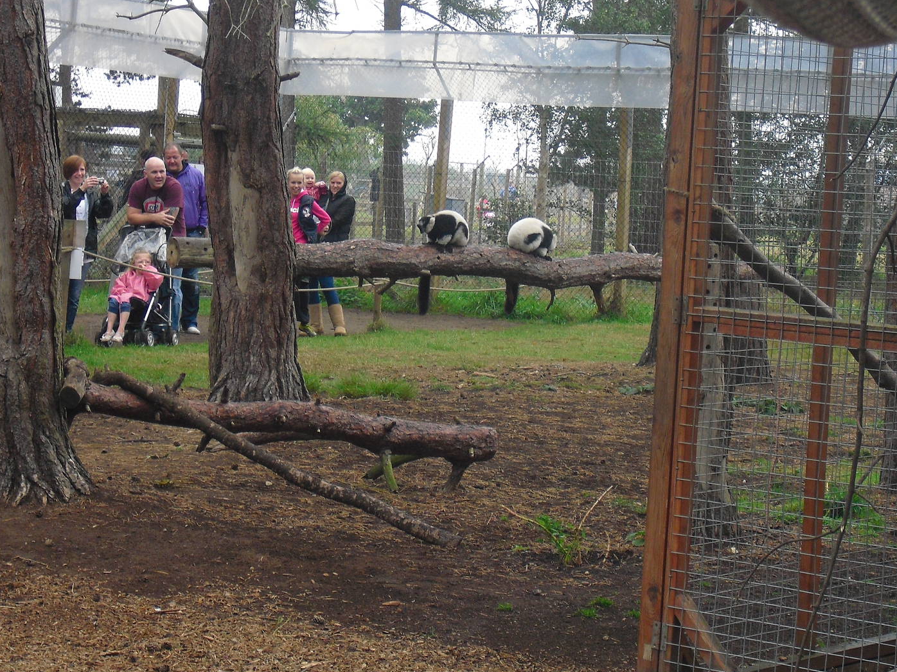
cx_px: 478
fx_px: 2643
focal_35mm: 102
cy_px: 338
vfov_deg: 14.5
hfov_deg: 19.3
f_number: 5.1
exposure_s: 1/80
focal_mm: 15.7
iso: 200
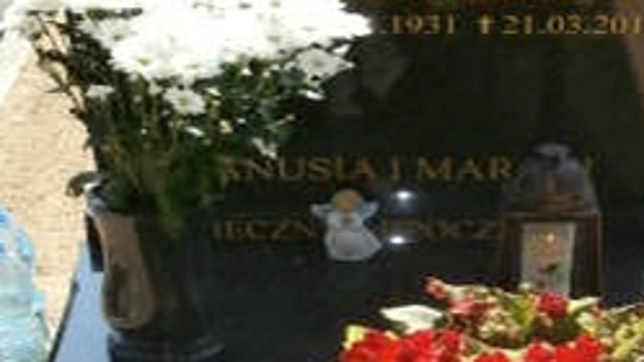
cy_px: 370
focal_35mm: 84
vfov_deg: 14.1
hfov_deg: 25.3
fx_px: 1434
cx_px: 391
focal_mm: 5.36
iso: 100
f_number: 3.5
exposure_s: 1/500
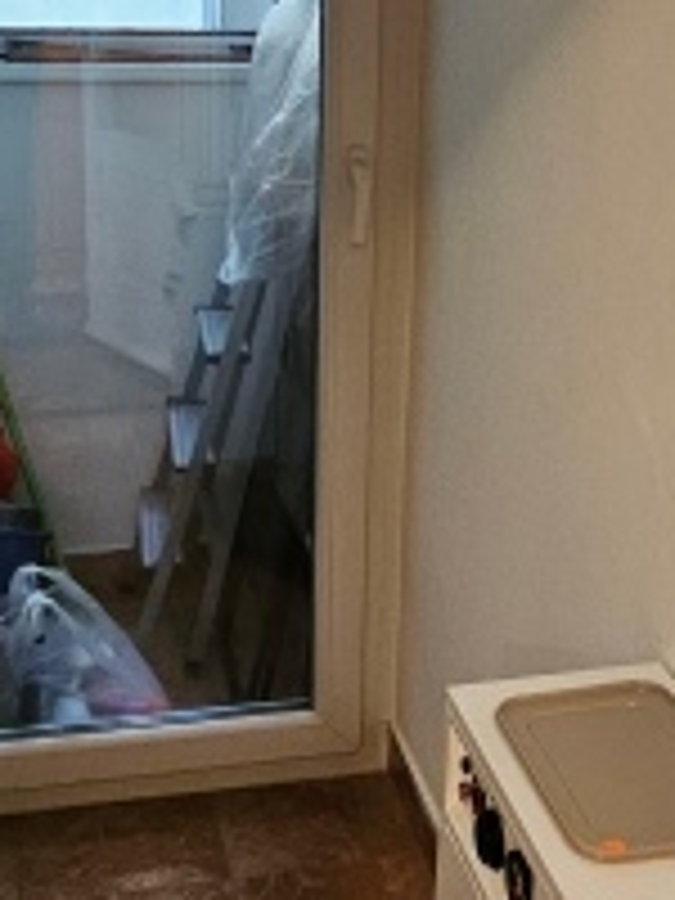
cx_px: 378
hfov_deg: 28.0
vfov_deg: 36.8
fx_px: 1352
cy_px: 387
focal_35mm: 52
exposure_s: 1/25
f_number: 2.2
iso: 640
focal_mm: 2.2
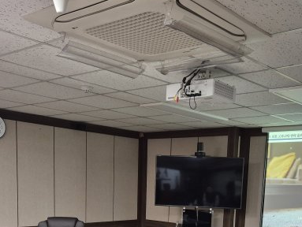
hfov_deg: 39.5
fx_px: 419
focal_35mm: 48
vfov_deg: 28.3
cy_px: 230
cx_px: 176
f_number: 1.8
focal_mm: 5.4
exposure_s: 1/120
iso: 200
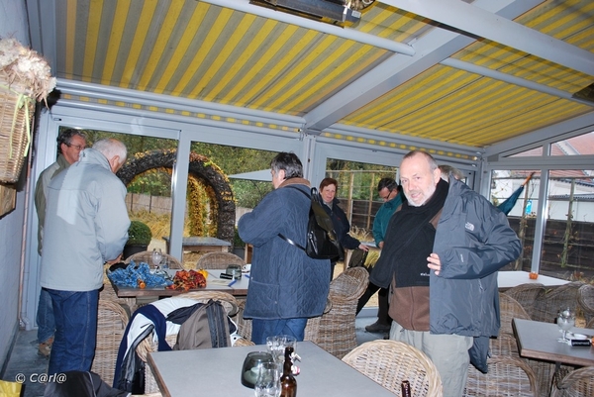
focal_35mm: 27
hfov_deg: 67.3
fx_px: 446
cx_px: 297
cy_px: 198
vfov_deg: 48.0
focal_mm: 18
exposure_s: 1/60
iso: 200
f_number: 3.5
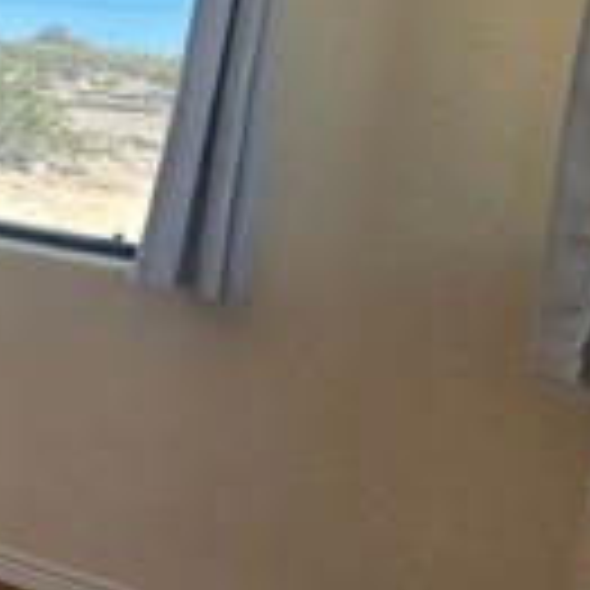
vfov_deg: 29.6
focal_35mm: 56
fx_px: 1080
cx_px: -721
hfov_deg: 16.8
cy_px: 90
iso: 80
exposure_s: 1/241
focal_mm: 2.2
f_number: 2.2
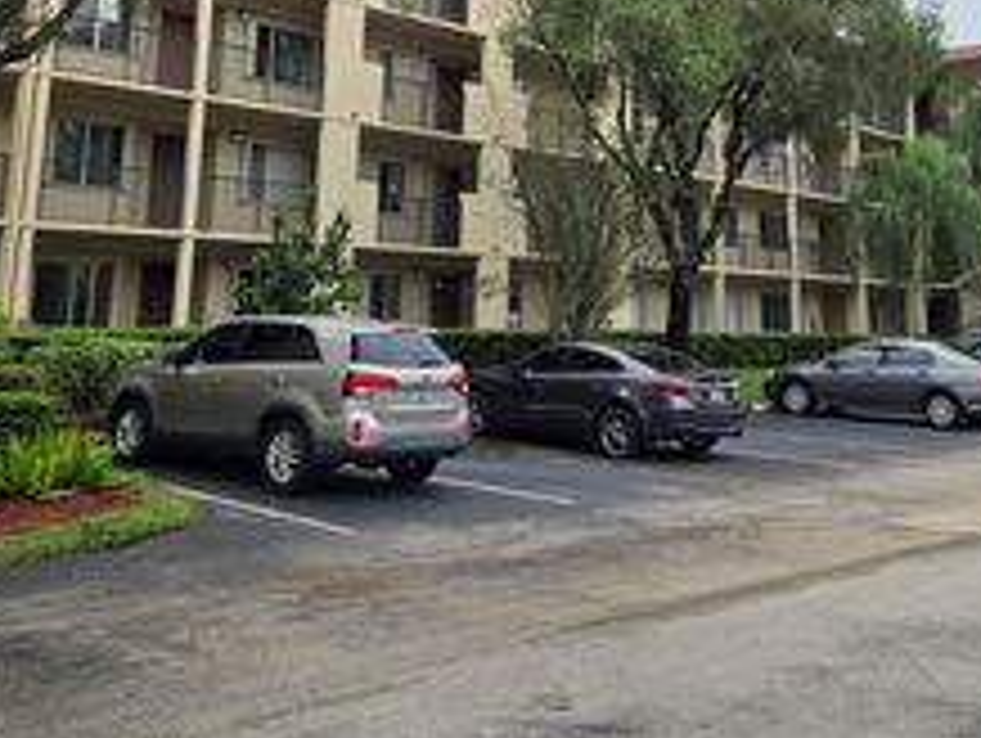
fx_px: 1277
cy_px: 40
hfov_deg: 41.9
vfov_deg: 30.5
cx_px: 569
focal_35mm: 45
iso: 25
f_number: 1.8
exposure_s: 1/1410
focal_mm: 5.4
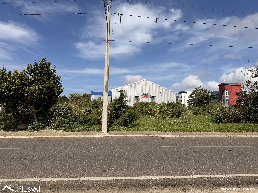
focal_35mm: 24
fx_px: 179
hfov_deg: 71.6
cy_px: 96
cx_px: 129
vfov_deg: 56.8
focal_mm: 6.76
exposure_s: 1/9091
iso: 80
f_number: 1.78
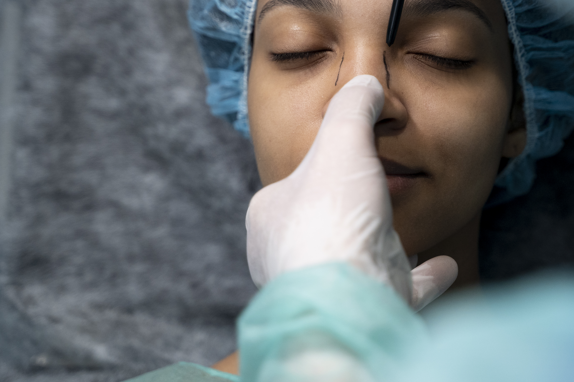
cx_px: 341
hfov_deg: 16.5
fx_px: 1977
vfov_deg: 11.0
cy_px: 89
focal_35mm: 124
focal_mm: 75
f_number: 3.2
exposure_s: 1/320
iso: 1250
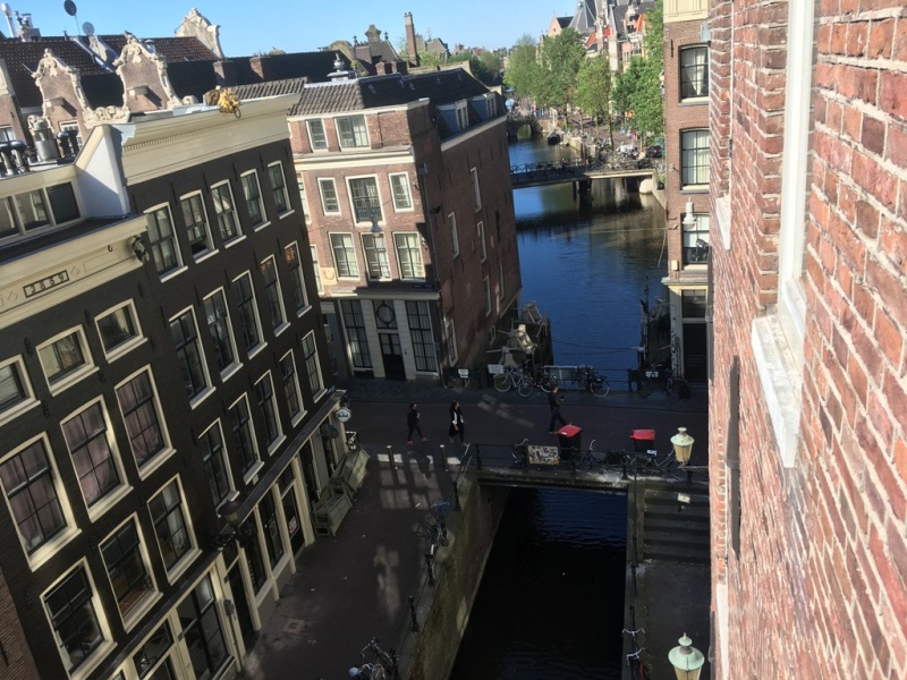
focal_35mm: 29
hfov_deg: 61.7
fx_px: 760
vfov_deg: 48.2
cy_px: 340
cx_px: 454
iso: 25
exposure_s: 1/725
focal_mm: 4.15
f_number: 2.2
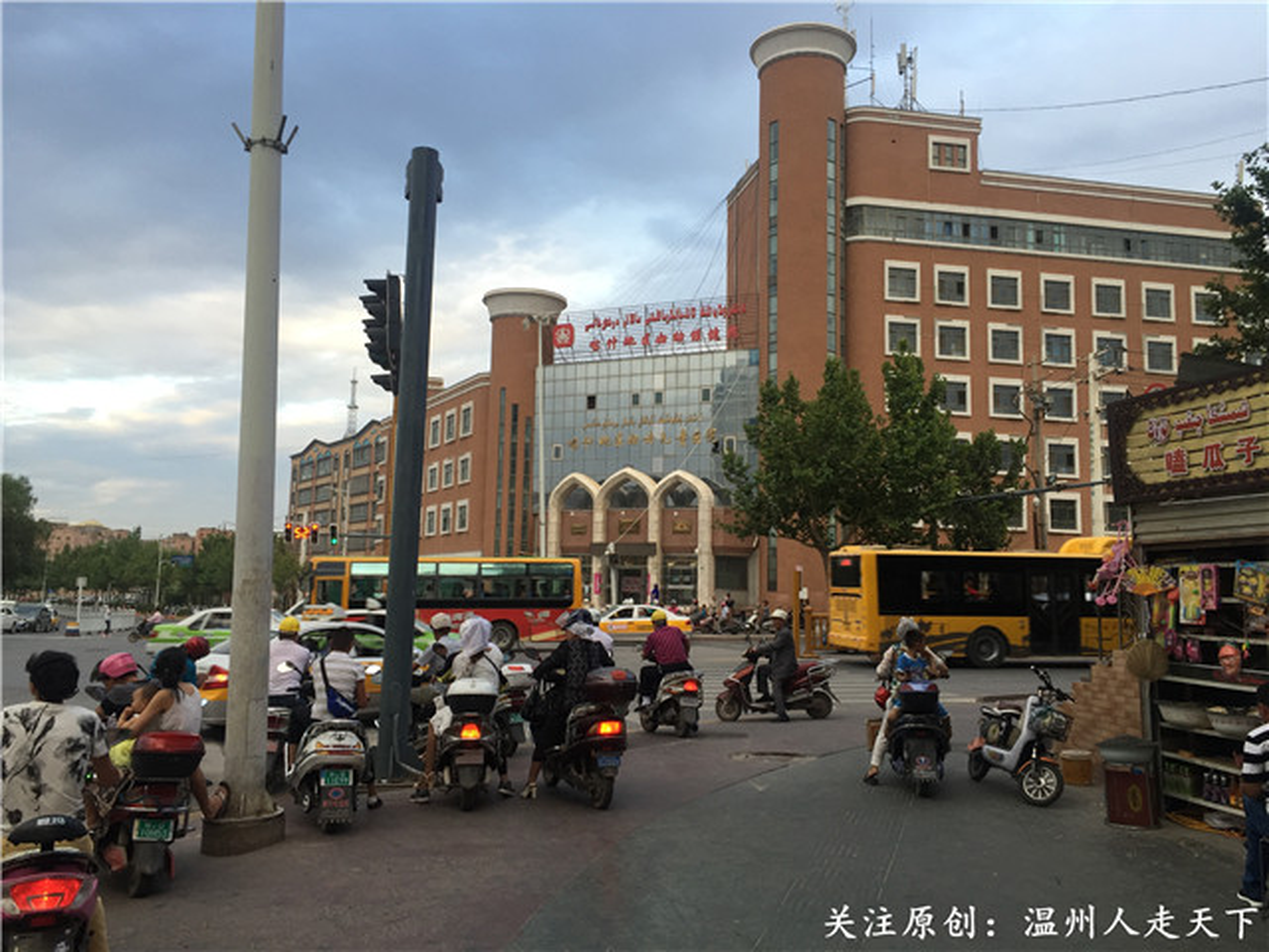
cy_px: 476
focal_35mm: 29
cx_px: 634
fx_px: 1063
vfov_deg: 48.2
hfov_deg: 61.7
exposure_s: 1/100
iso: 40
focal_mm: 4.15
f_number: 2.2
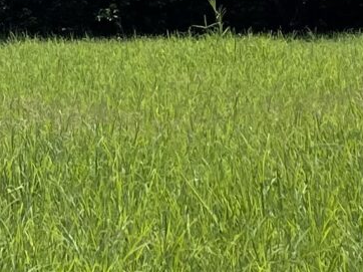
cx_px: -50
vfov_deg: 7.4
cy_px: -433
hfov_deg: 10.6
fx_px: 1928
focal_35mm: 184
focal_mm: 4.2
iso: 32
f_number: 1.6
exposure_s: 1/5556
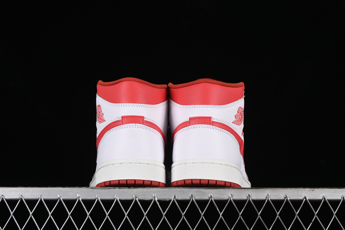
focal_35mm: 75
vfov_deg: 18.2
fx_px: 719
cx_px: 172
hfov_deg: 27.0
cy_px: 115
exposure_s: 1/100
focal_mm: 50
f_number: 8
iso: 160
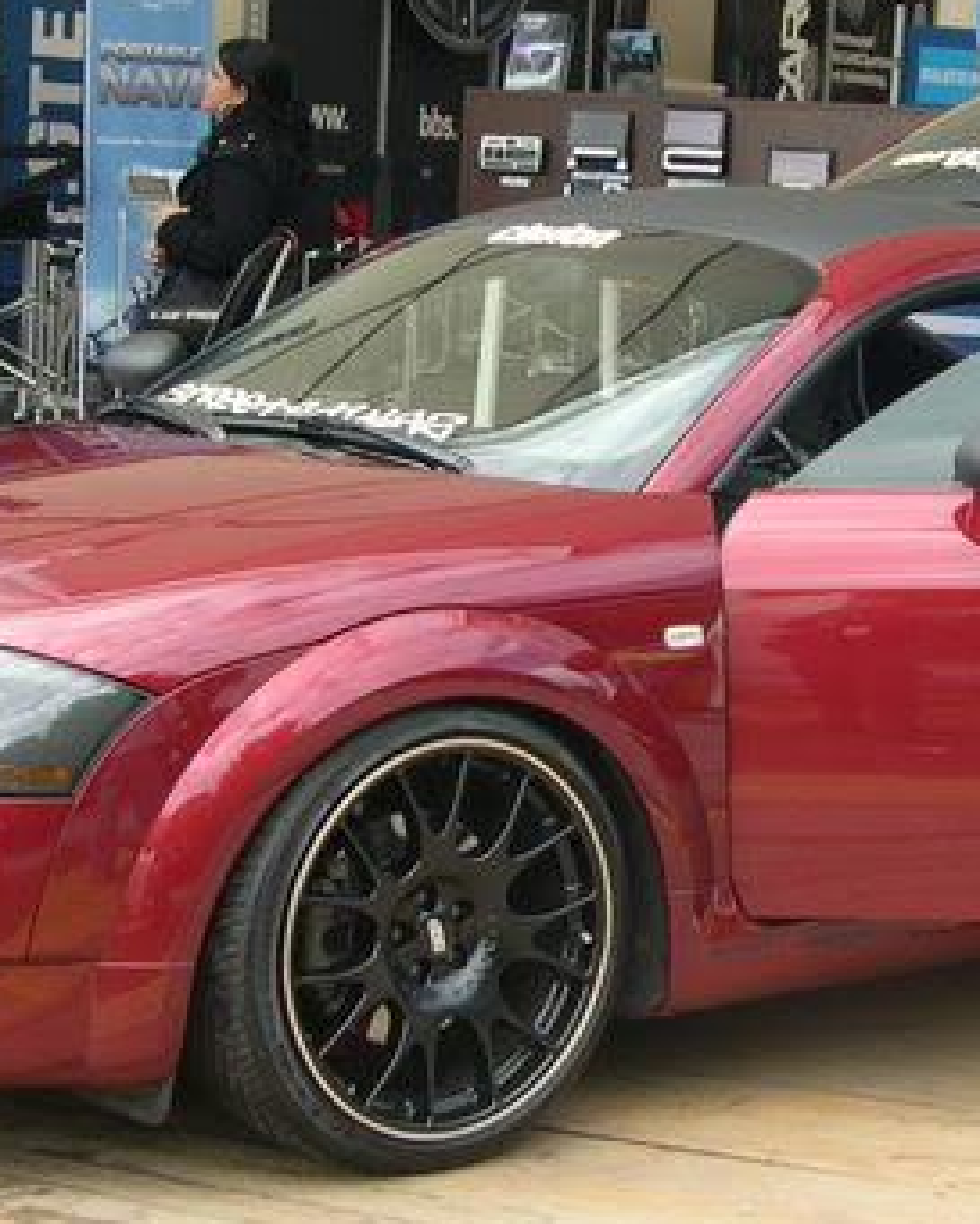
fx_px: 3153
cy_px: 546
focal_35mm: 87
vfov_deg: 22.0
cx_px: 761
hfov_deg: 17.5
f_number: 2.8
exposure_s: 1/294
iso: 100
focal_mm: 8
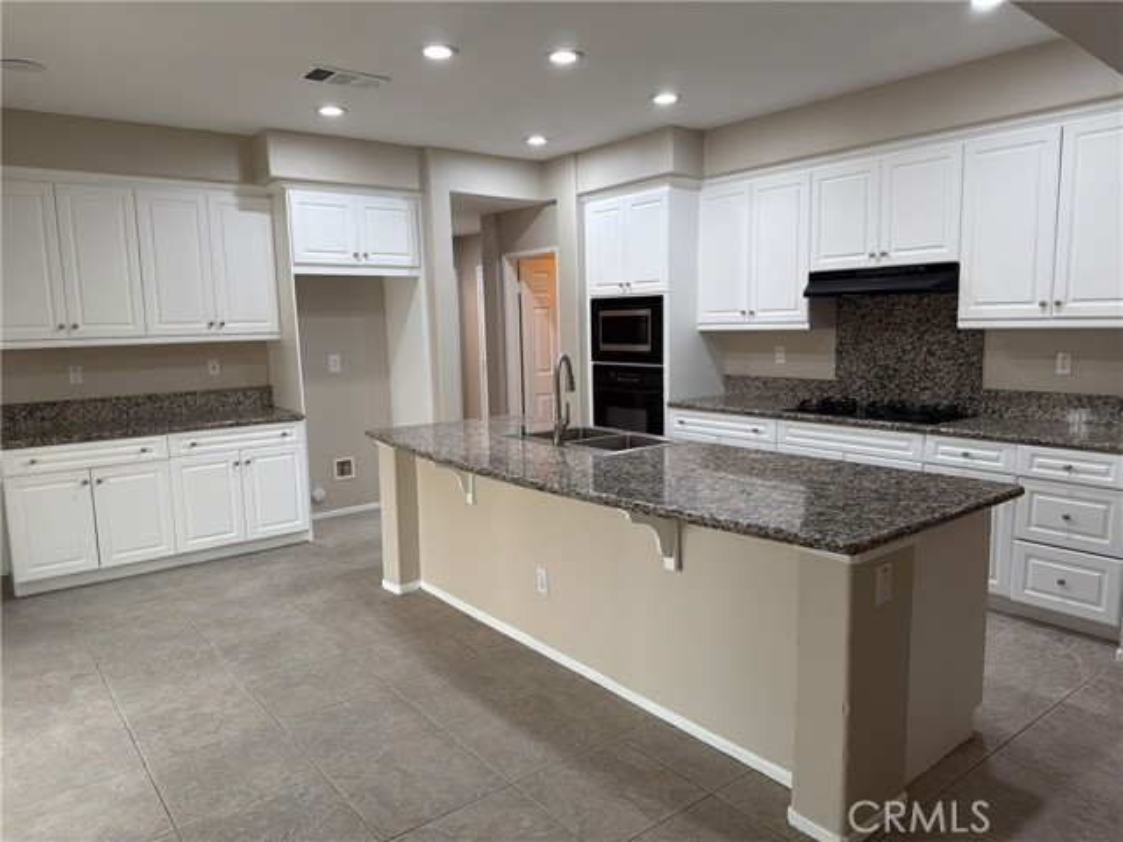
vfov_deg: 56.8
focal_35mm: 24
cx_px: 562
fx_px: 779
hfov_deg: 71.6
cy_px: 421
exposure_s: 1/120
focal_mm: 6.76
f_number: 1.78
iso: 160
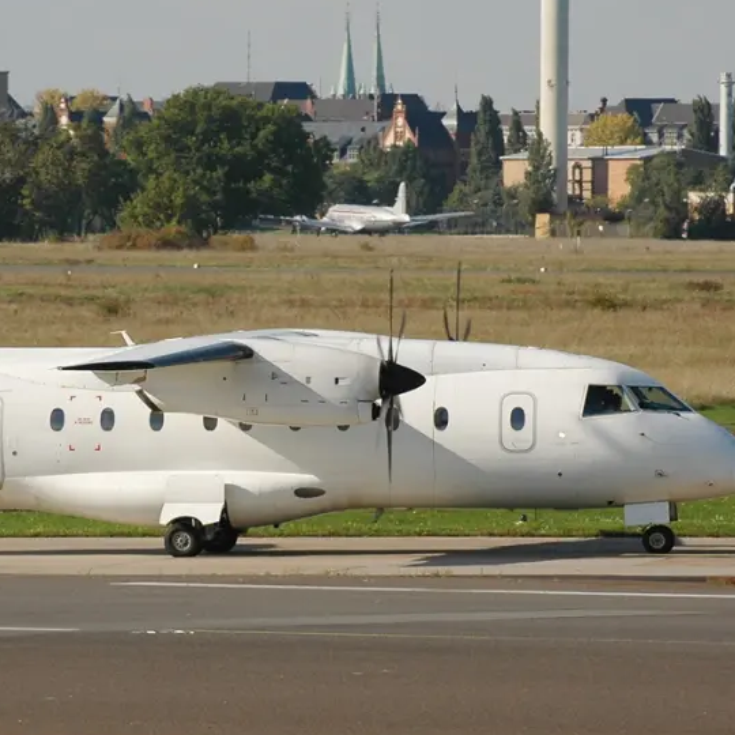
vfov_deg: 4.3
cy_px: 406
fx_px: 9873
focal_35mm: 411
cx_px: 116
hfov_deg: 4.3
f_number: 8
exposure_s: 1/640
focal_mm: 170
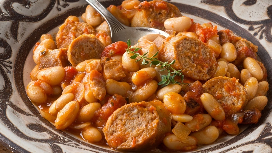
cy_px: 79
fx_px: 591
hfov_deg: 25.7
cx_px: 185
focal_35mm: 82
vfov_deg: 14.7
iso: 100
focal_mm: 55
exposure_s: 1/100
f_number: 16
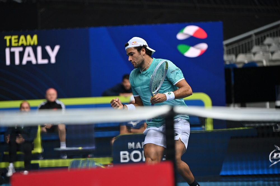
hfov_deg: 8.6
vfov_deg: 5.7
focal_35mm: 240
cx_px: 140
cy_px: 93
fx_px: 1866
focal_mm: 240
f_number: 4
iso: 640
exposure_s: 1/1600
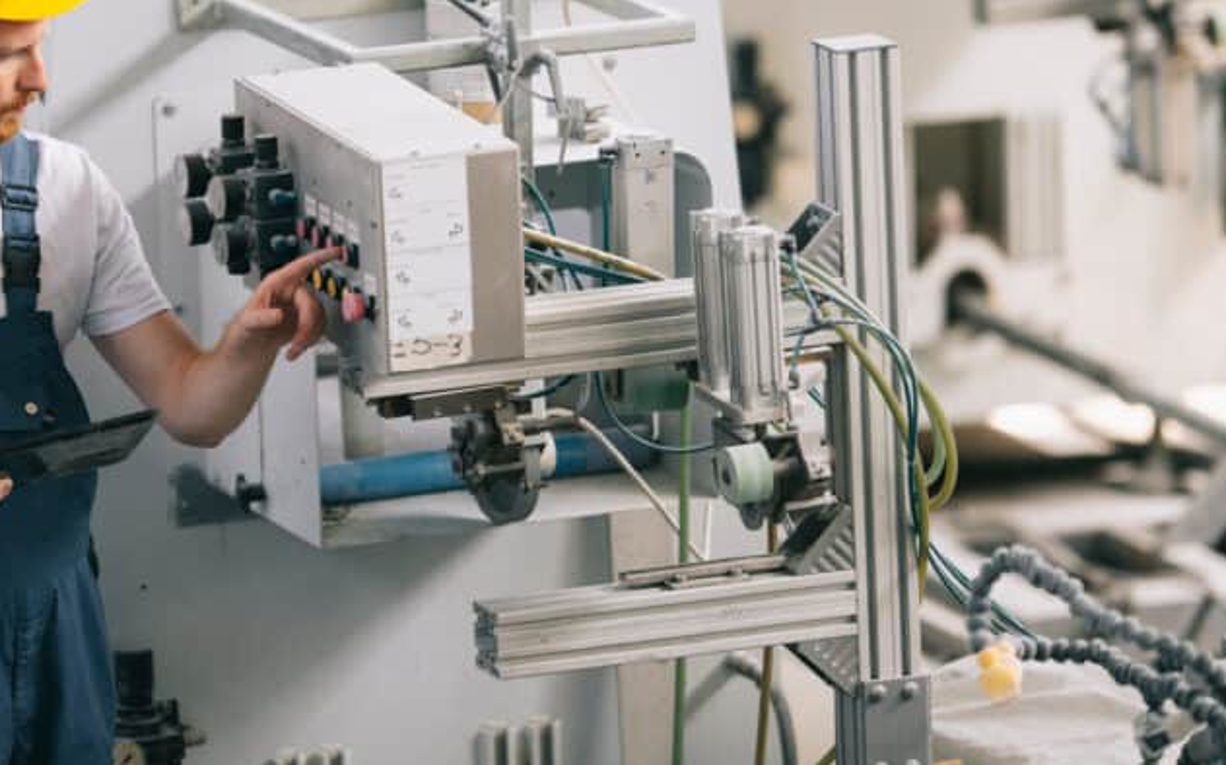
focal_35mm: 331
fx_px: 11057
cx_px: 431
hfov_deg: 6.3
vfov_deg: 4.0
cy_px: 226
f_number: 2
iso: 400
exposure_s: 1/500
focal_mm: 200
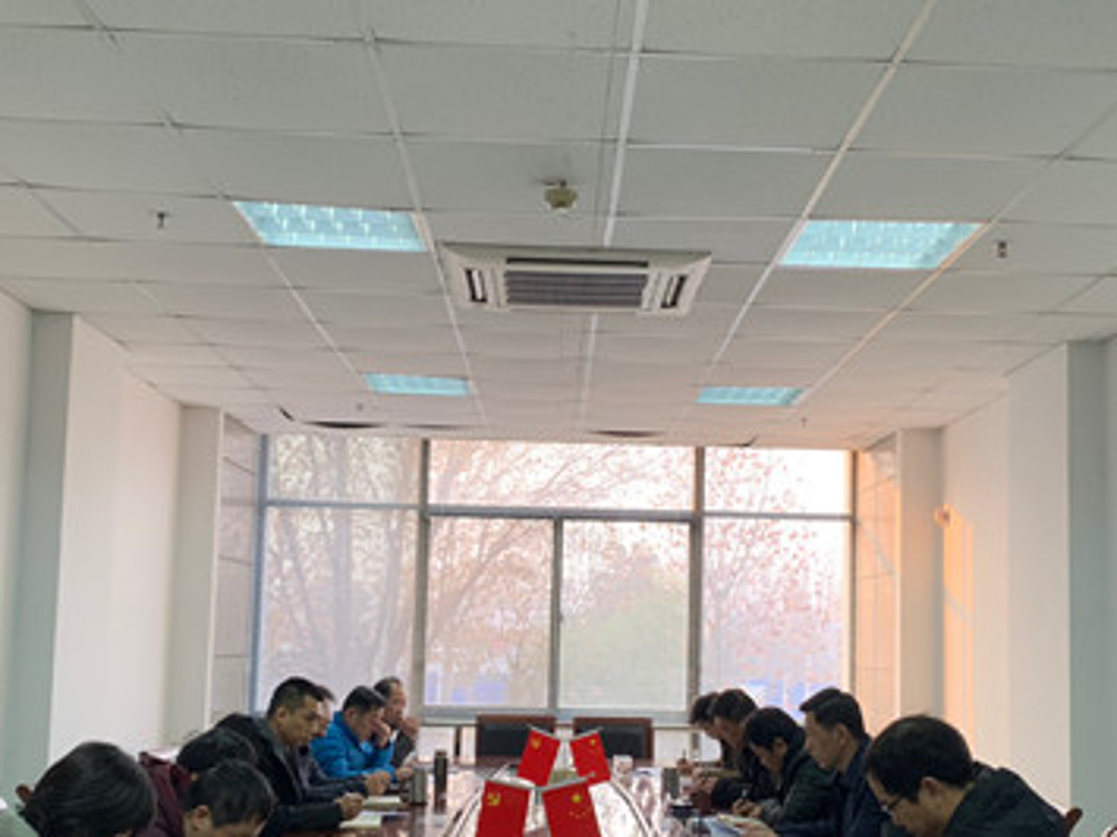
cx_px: 623
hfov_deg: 42.9
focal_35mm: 44
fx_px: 1419
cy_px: 507
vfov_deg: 32.7
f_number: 1.8
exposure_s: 1/100
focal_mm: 4.25
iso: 100
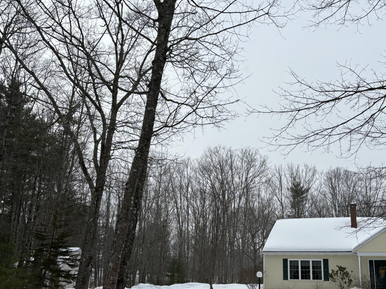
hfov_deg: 51.1
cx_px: 229
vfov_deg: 39.4
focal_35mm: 36
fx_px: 401
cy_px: 178
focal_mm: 5.96
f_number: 1.6
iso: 50
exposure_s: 1/5076
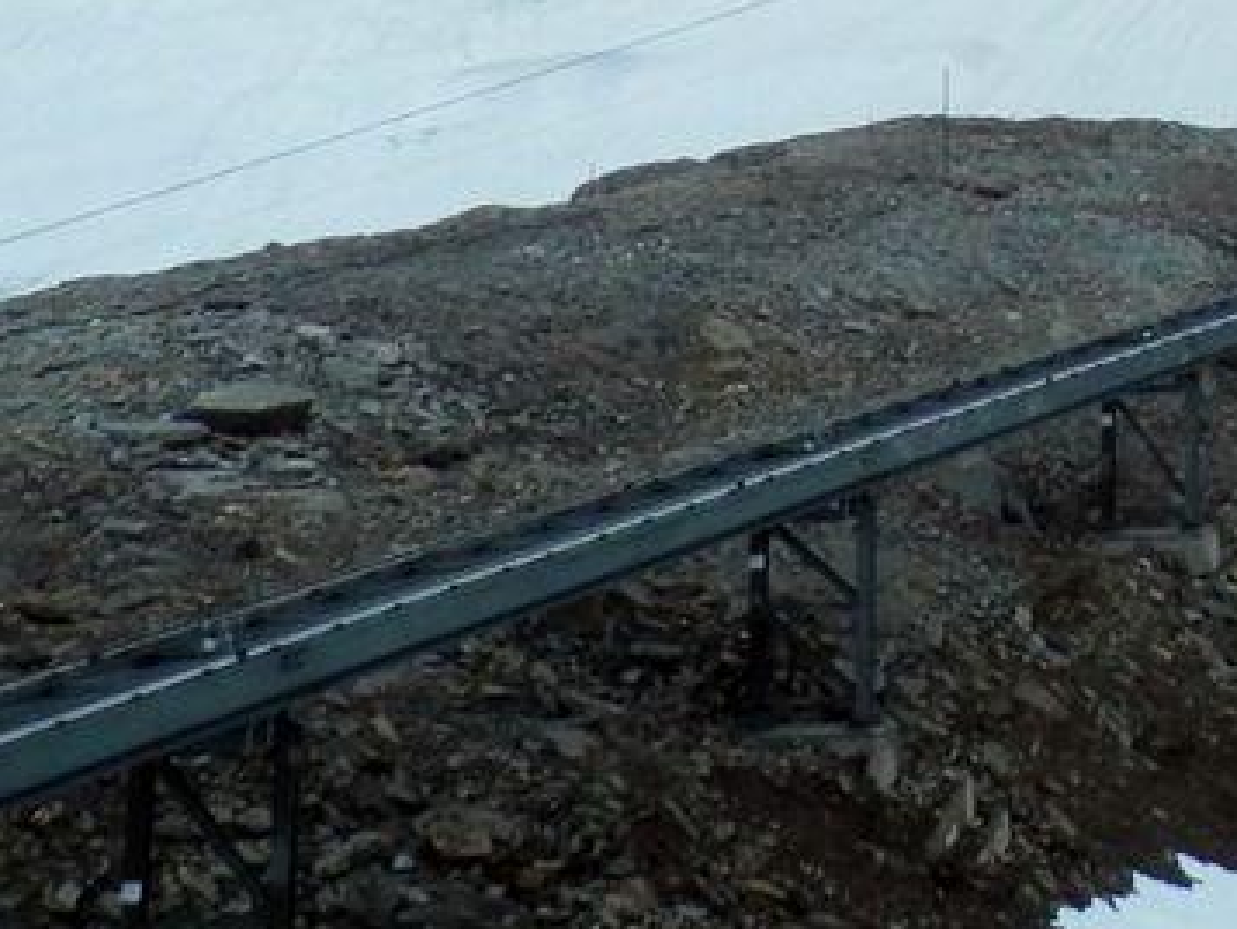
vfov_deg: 11.9
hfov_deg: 16.2
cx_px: 1823
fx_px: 4004
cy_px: -867
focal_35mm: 112
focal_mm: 4.5
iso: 80
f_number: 8.7
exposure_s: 1/200
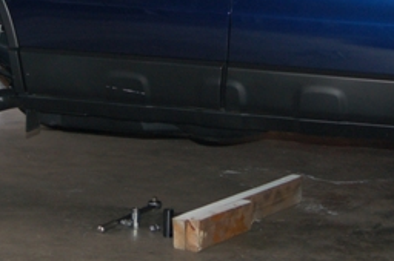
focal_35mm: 105
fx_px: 1148
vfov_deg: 12.7
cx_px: 140
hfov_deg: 19.4
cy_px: -51
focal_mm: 28
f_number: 3.3
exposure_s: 1/60
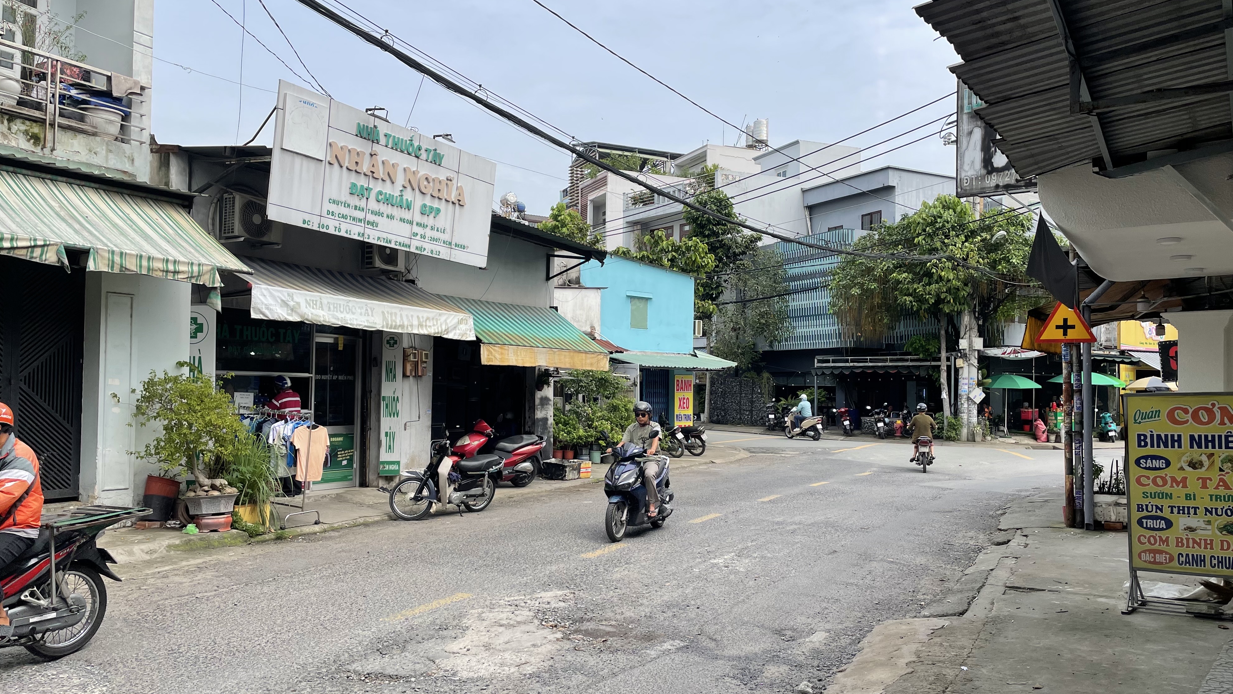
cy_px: 375
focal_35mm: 29
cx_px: 630
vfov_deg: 40.2
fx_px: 948
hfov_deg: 66.1
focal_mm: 4.2
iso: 32
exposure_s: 1/3205
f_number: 1.6
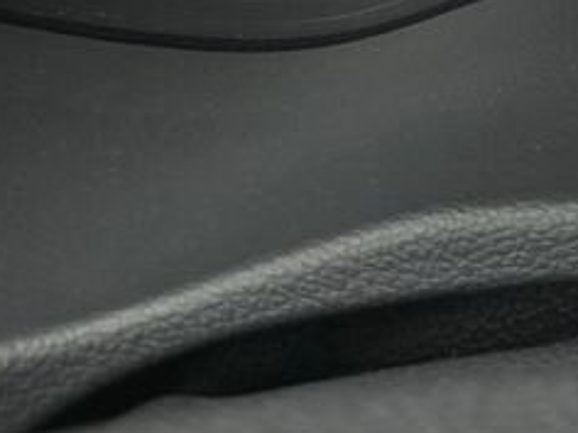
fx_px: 1670
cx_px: 869
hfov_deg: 17.6
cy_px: -475
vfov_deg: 12.7
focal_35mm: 100
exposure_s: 1/100
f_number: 1.7
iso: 500
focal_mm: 6.3
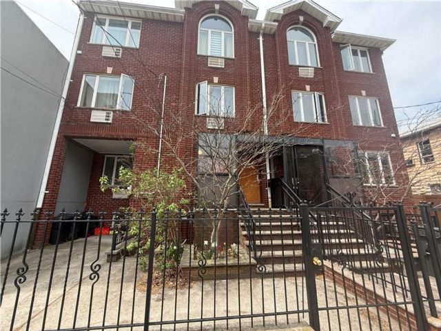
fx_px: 178
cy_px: 166
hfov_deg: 102.1
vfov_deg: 85.7
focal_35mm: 14
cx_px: 220
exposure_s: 1/430
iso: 50
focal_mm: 2.22
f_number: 2.2
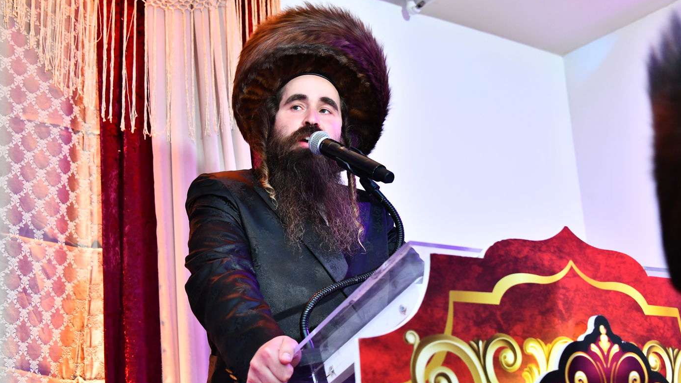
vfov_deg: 23.5
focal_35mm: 51
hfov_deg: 40.6
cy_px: 170
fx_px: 921
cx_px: 336
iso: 2500
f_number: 5.6
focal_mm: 48
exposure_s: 1/100
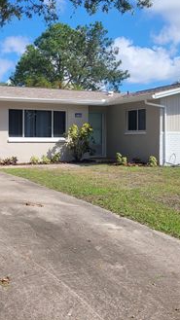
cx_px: 55
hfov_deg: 27.5
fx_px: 365
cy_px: 141
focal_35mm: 43
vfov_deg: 47.3
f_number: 1.8
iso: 40
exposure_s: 1/2222
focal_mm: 5.4
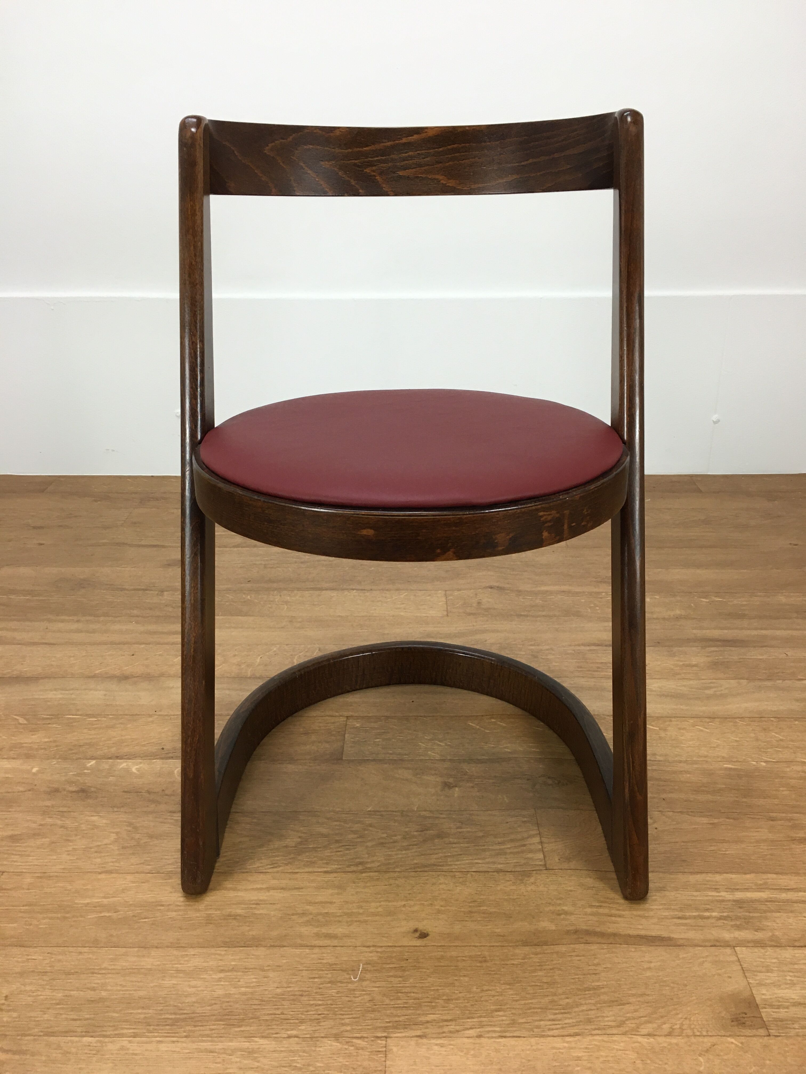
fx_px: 900
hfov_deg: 48.2
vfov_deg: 61.7
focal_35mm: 29
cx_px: 403
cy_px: 537
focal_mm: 4.15
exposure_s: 1/33
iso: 50
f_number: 2.2
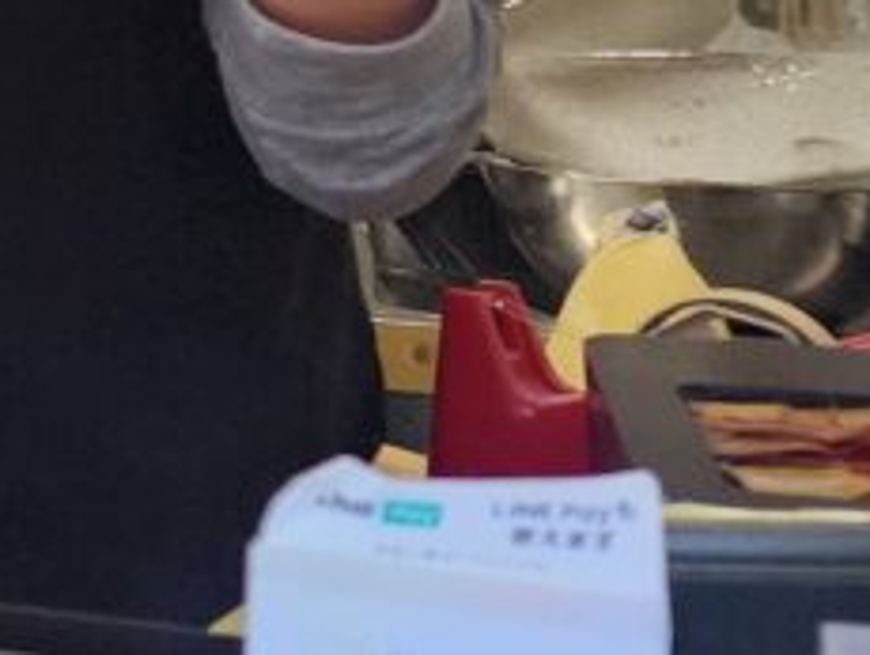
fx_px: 3220
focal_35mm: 128
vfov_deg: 10.9
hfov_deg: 12.1
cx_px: -1275
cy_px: -488
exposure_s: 1/120
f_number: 1.8
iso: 250
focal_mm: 6.4
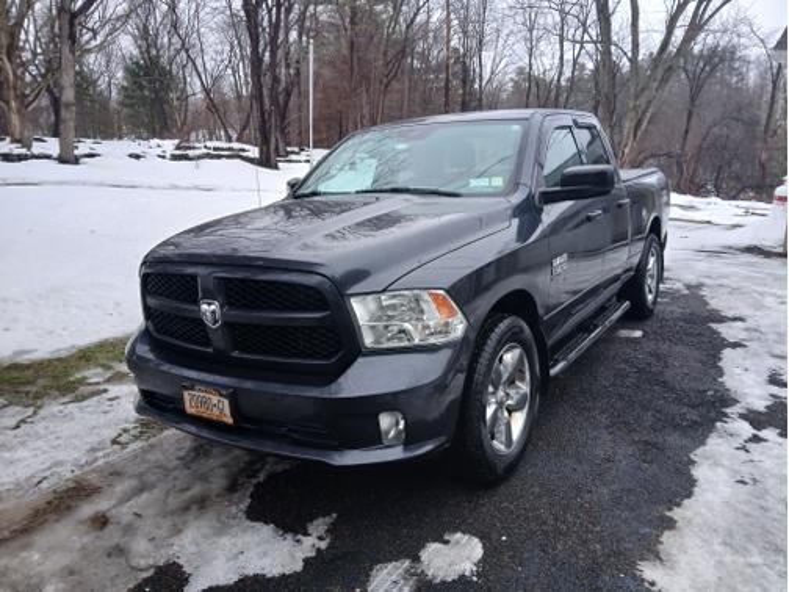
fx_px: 593
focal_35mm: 26
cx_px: 394
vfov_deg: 53.1
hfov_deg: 67.3
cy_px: 296
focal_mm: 3.98
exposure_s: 1/60
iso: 160
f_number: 1.8
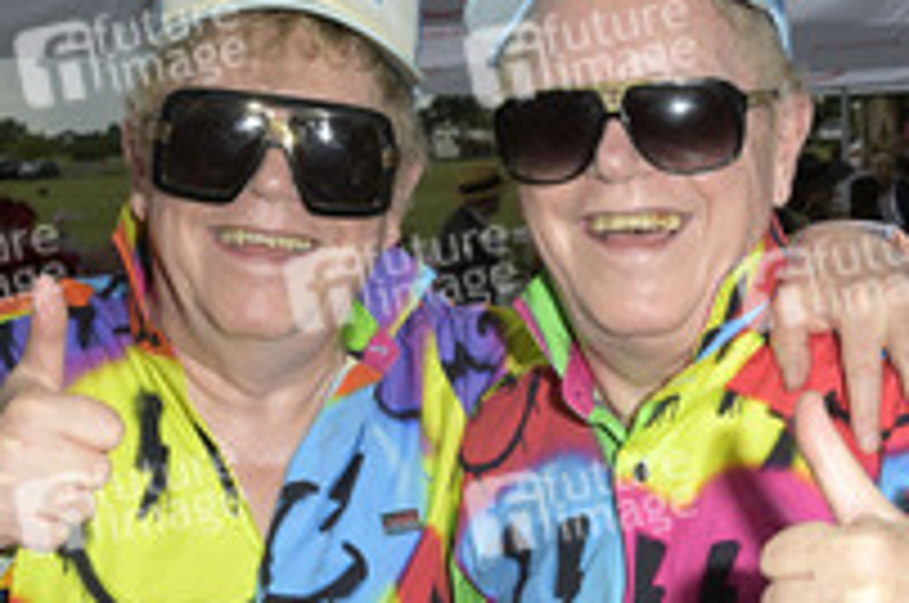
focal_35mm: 76
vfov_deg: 17.8
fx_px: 1916
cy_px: 392
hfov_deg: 26.7
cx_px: 461
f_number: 11
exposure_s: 1/250
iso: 200
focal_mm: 34
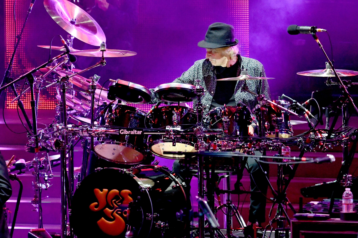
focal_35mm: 510
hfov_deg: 4.0
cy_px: 119
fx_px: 5069
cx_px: 179
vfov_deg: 2.7
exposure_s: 1/640
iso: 5000
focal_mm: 340
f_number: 5.6
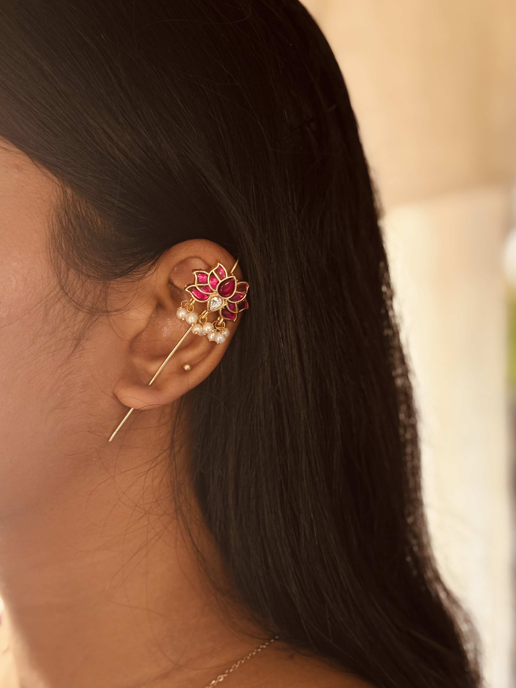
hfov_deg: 22.9
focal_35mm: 64
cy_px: 387
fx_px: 1272
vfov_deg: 30.2
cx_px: 271
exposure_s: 1/60
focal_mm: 5.96
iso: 64
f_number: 1.6
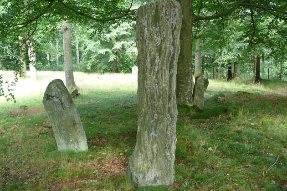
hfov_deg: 51.9
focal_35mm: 37
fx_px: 295
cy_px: 97
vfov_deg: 35.9
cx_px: 144
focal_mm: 5.2
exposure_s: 1/30
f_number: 2.8
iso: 125
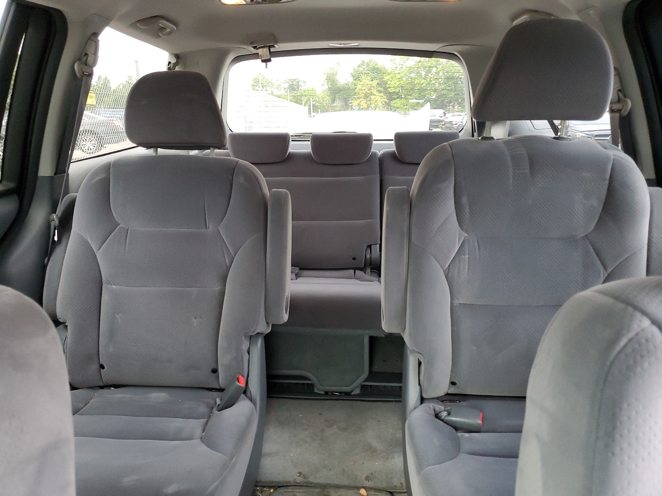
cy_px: 248
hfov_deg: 67.3
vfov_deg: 53.1
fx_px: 497
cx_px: 331
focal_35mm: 26
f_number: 1.5
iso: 259
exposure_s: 1/60.2
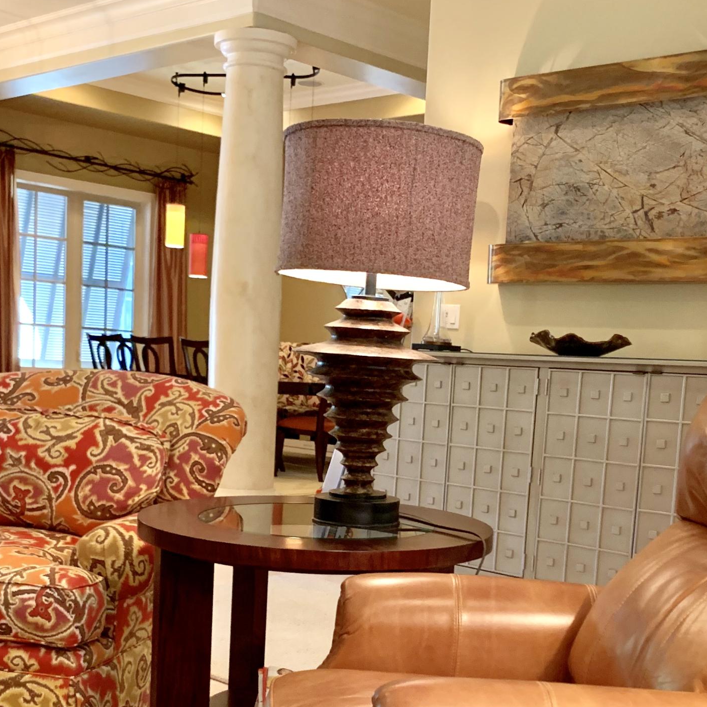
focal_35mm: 49
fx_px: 1132
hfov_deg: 34.7
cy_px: 512
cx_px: 355
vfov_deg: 34.1
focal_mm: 4.25
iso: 320
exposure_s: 1/40
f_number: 1.8
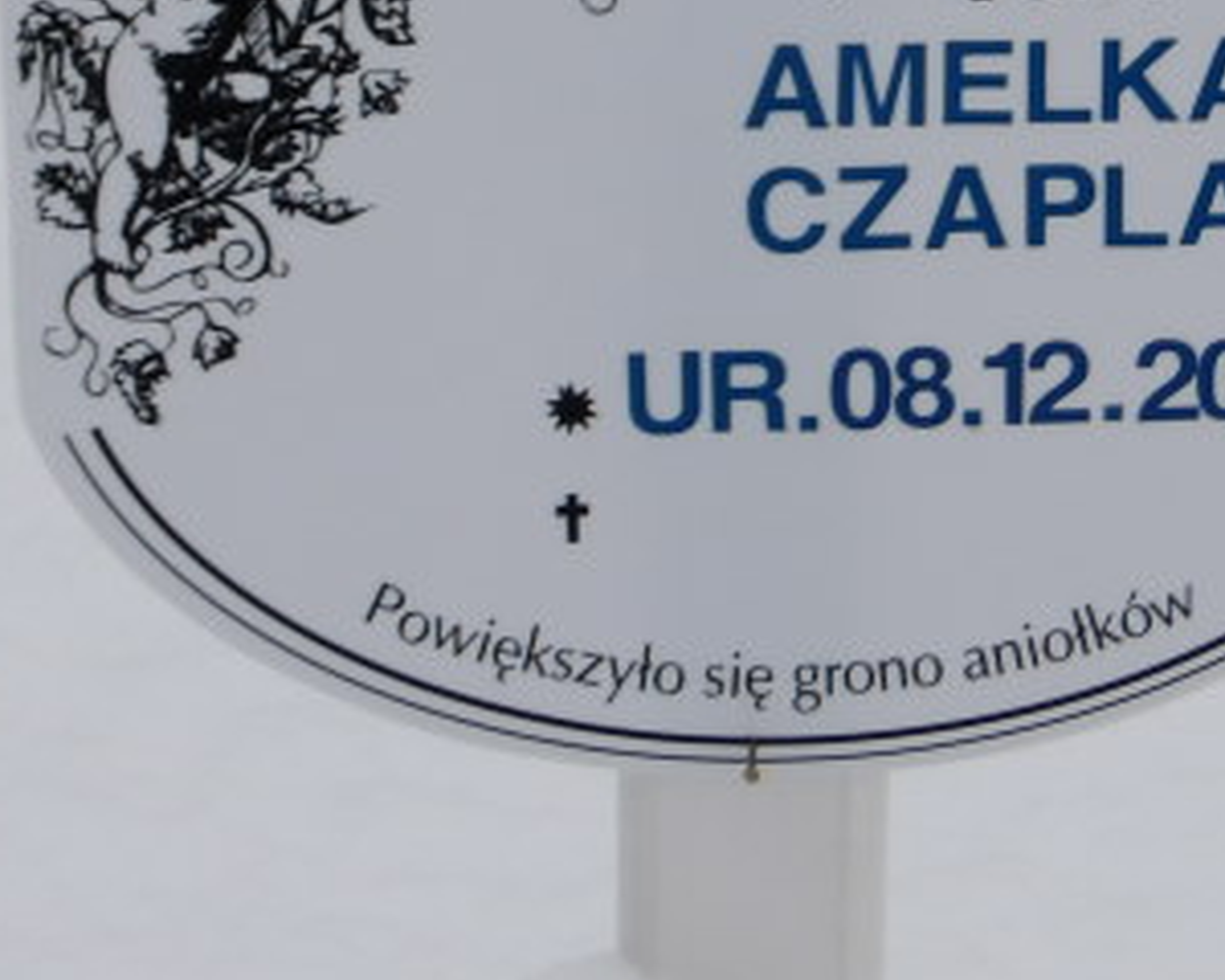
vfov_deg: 6.9
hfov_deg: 8.6
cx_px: 792
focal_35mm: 225
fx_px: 8157
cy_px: 82
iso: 100
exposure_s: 1/113
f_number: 6.6
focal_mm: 19.6
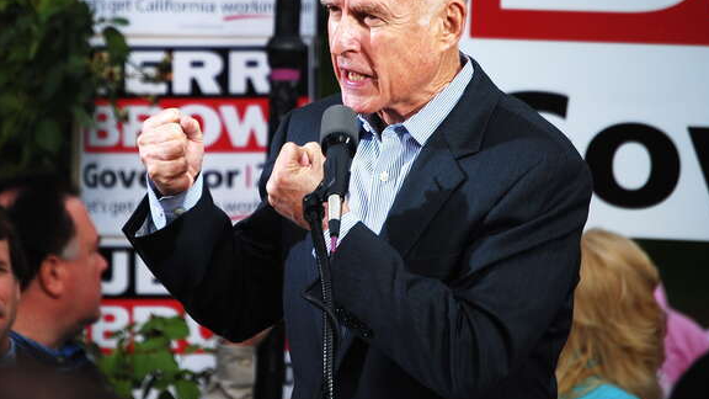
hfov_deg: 4.9
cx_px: 252
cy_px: 147
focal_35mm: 437
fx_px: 8216
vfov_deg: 2.8
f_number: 5.6
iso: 200
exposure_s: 1/500
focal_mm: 200
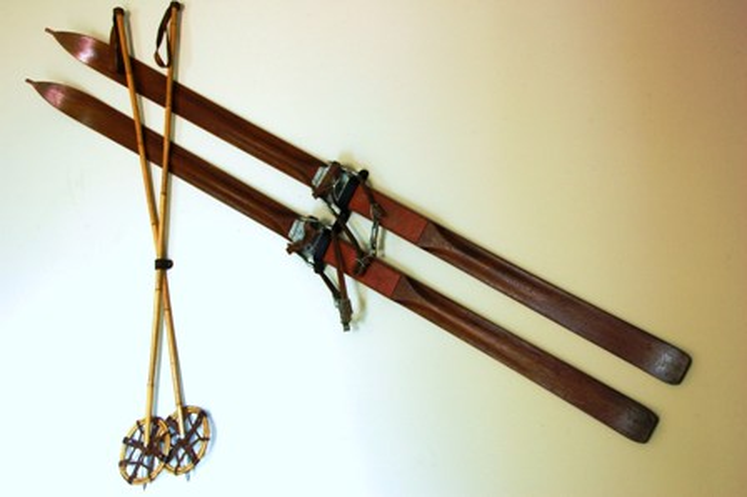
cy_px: 248
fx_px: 809
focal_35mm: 39
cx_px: 374
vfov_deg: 34.2
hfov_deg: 49.6
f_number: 11
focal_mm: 26
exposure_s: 4
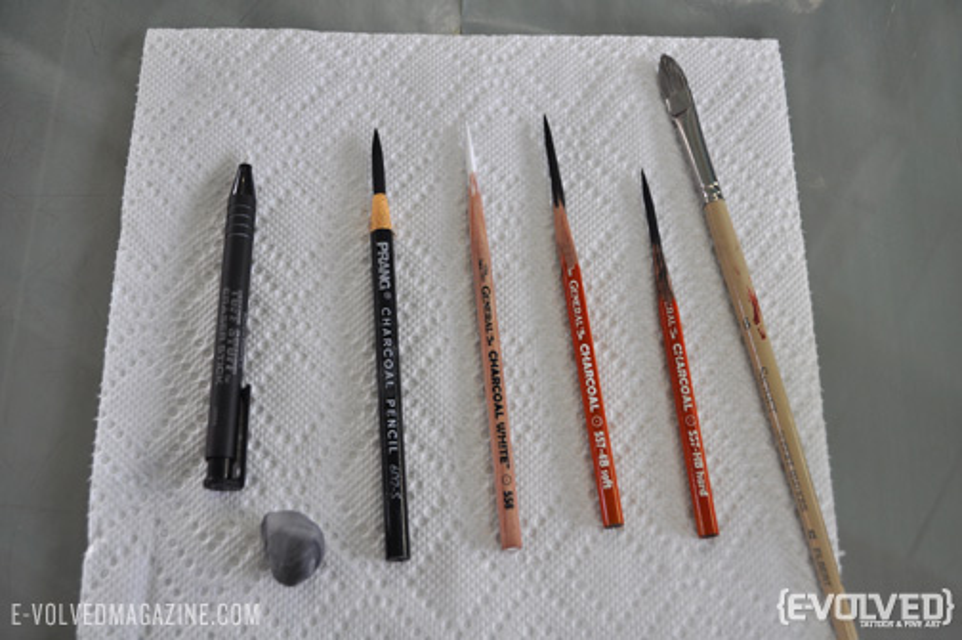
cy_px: 320
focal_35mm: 44
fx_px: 1161
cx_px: 481
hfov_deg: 45.0
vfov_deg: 30.8
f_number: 4.5
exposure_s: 1/80
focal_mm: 29
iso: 400
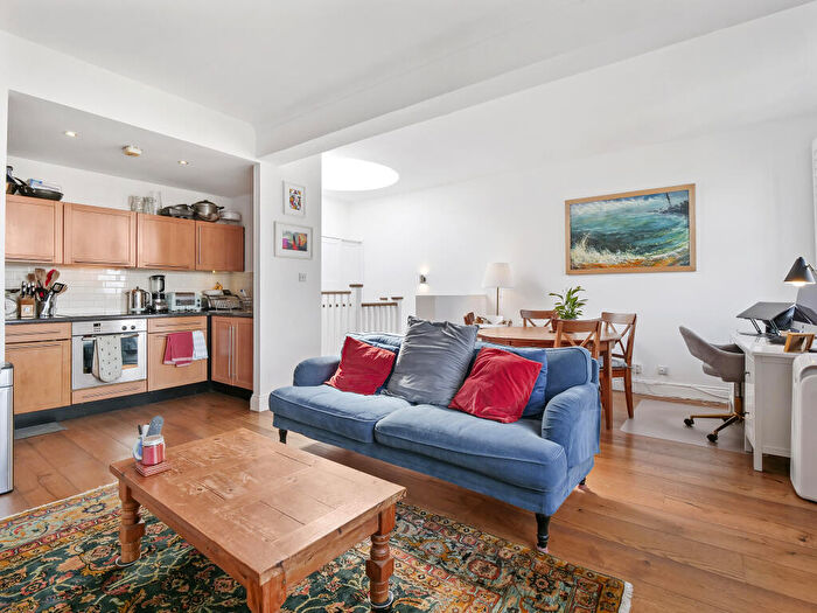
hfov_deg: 94.5
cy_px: 306
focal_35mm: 16
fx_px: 378
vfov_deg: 78.1
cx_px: 408
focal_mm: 8
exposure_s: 1/20
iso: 200
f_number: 7.1
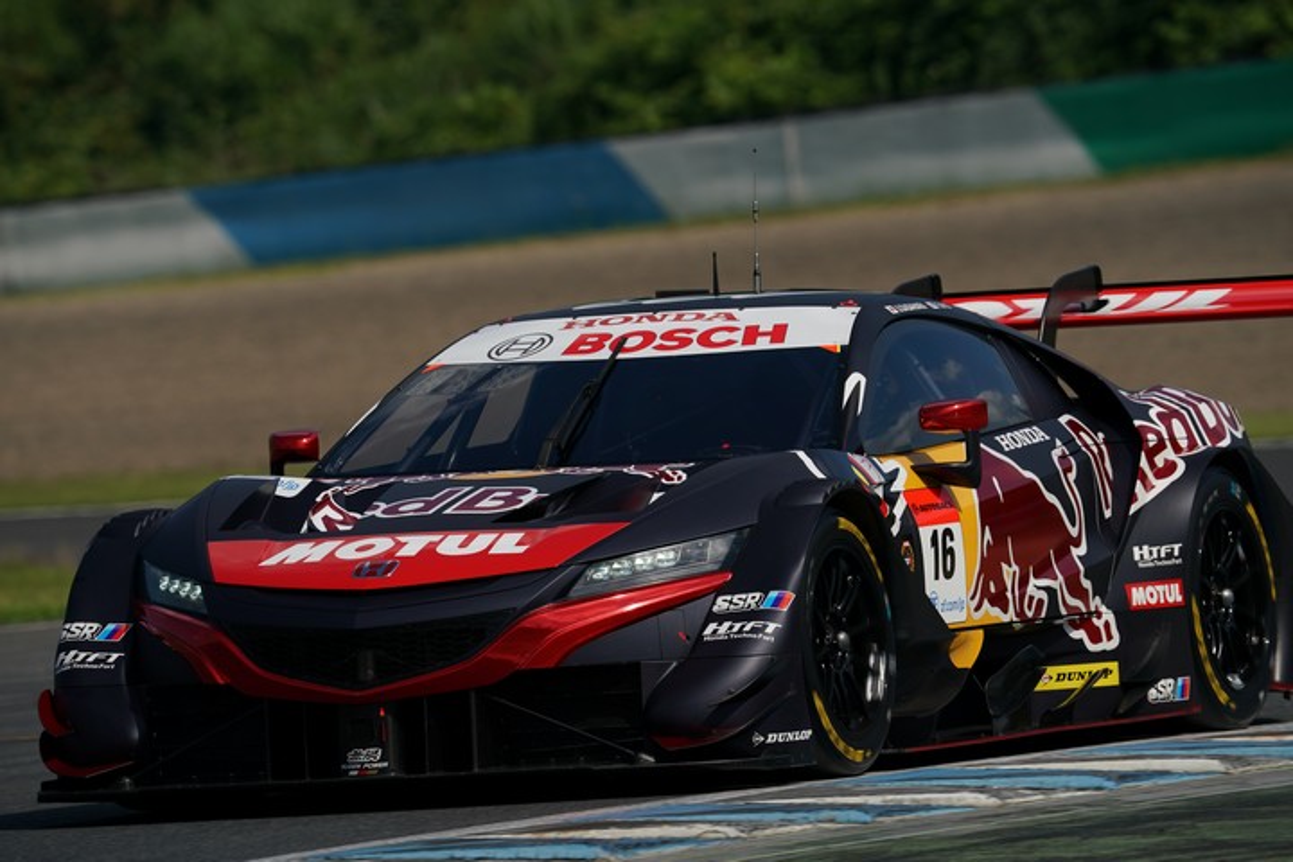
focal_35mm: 478
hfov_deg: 4.3
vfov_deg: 2.9
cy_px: 431
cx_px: 646
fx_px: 17167
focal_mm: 478
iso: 200
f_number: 9
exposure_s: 1/1000
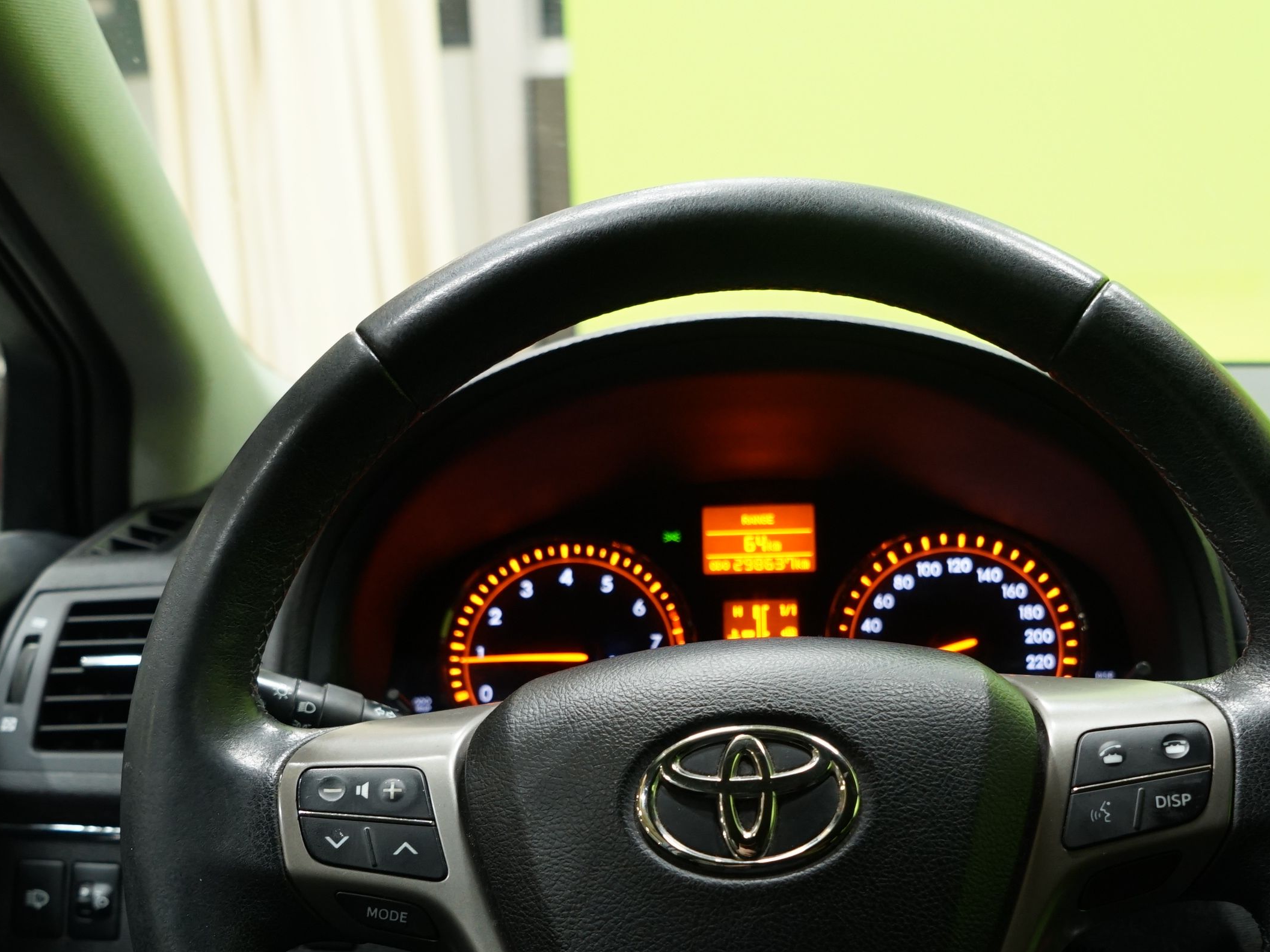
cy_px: 788
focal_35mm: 43
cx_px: 744
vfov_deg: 32.5
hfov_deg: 43.7
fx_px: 1578
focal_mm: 24
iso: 1000
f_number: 4.5
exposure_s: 1/20
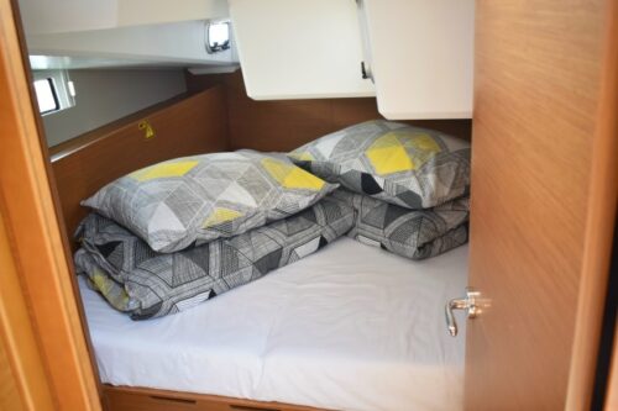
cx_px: 309
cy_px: 206
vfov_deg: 38.3
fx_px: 592
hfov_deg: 55.1
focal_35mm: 34
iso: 800
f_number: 3.8
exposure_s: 1/50
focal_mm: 23
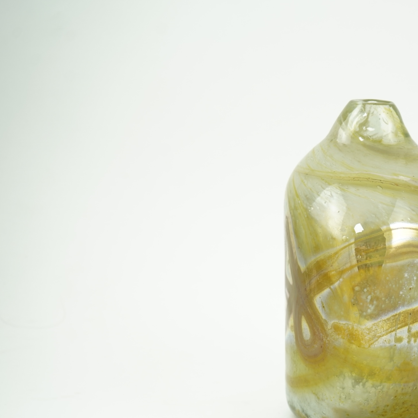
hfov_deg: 20.7
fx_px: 1120
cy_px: 271
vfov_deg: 21.1
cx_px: 371
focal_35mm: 82
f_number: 5.6
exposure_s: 1/25
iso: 400
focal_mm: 47
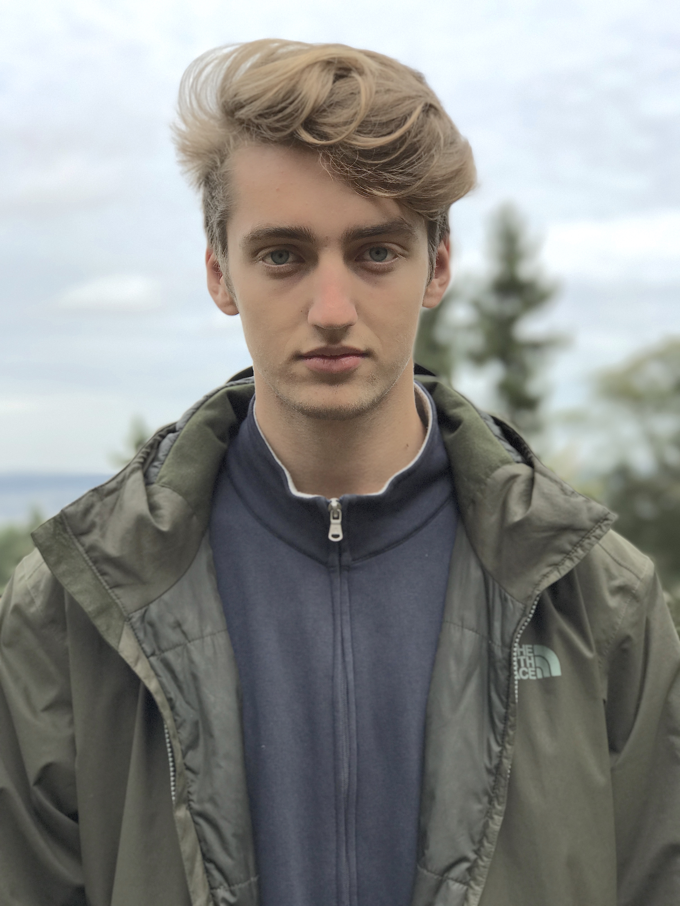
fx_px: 1493
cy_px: 453
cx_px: 340
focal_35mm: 57
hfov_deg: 25.7
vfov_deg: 33.8
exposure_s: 1/329
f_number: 2.8
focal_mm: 6.6
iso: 20
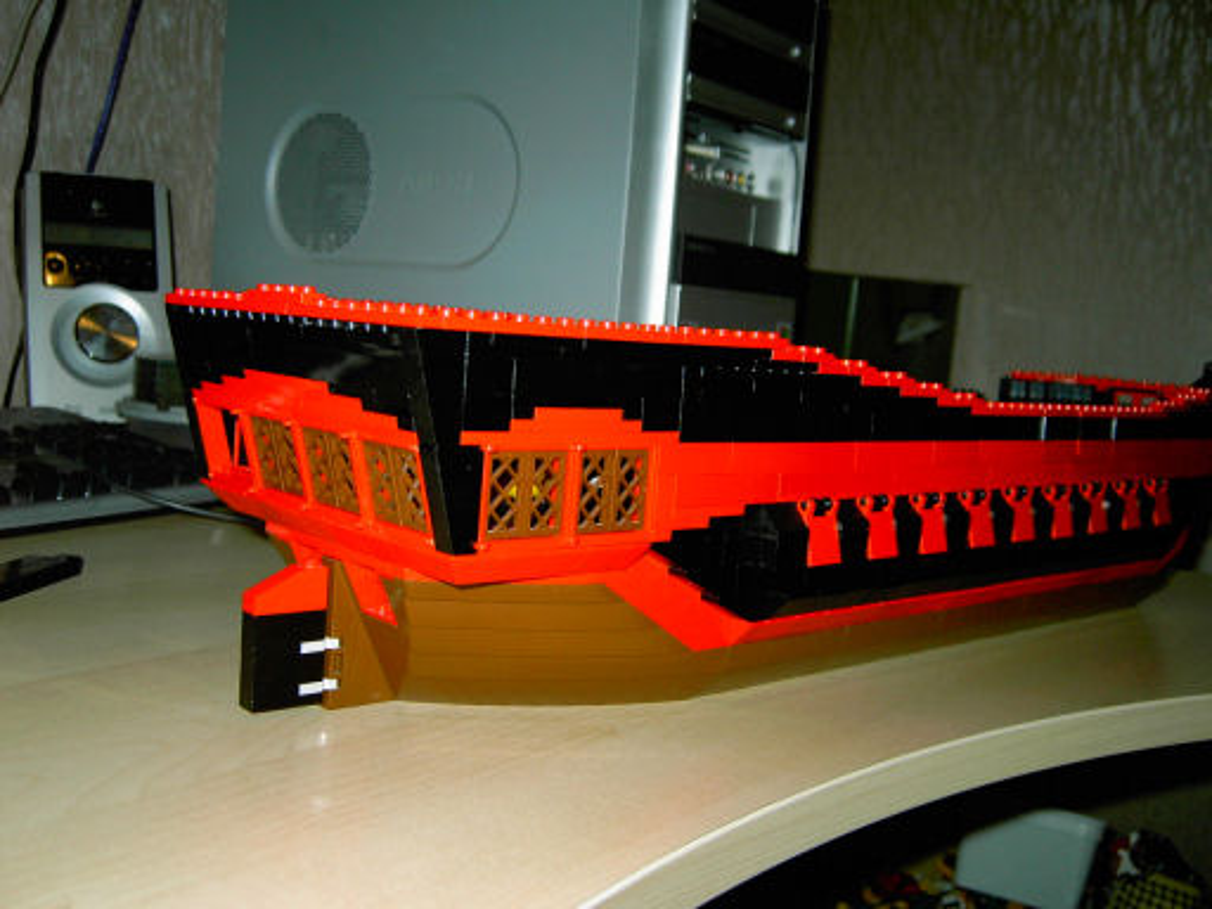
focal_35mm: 35
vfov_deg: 40.7
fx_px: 1225
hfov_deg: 52.6
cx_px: 606
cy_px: 454
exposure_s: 1/50
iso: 100
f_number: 2.8
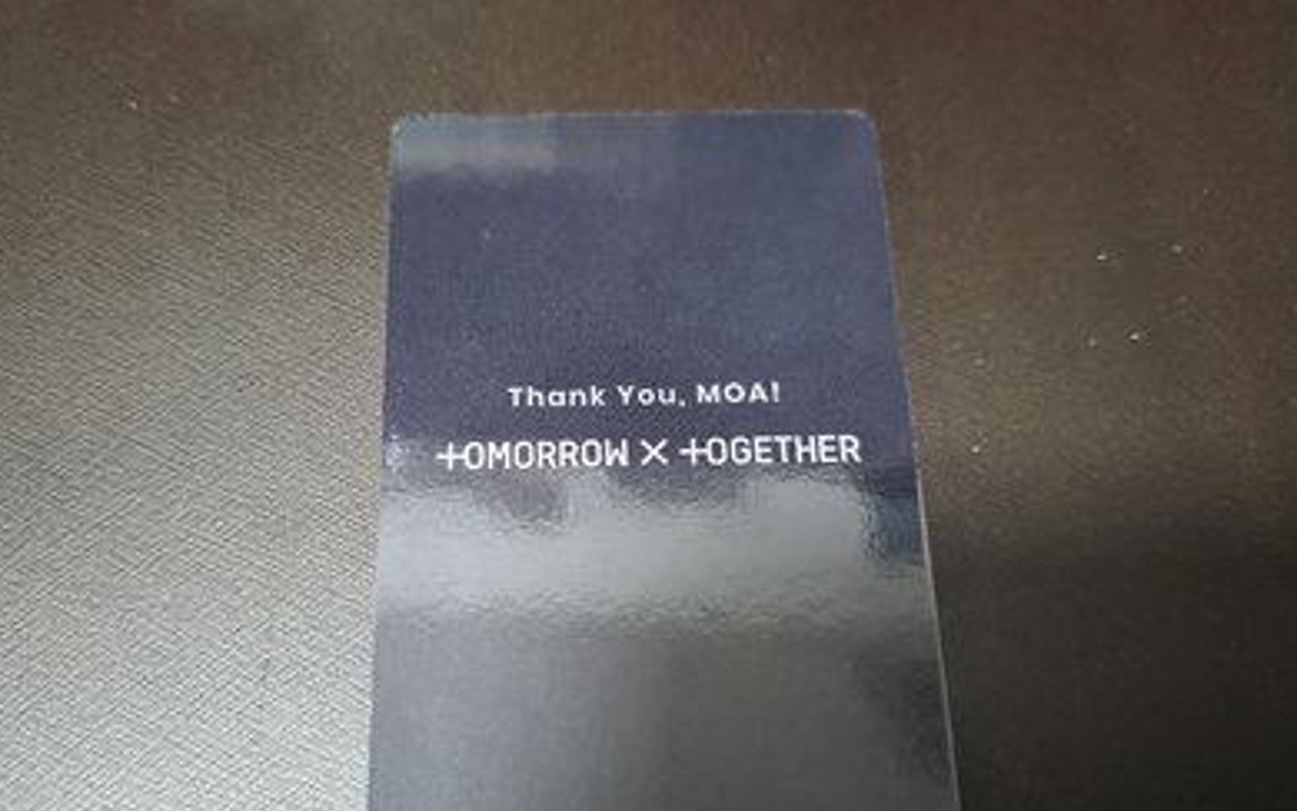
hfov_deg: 72.5
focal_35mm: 25
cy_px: 447
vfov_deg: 49.2
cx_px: 645
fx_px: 884
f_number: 1.7
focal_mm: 6.3
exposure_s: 1/20
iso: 1600
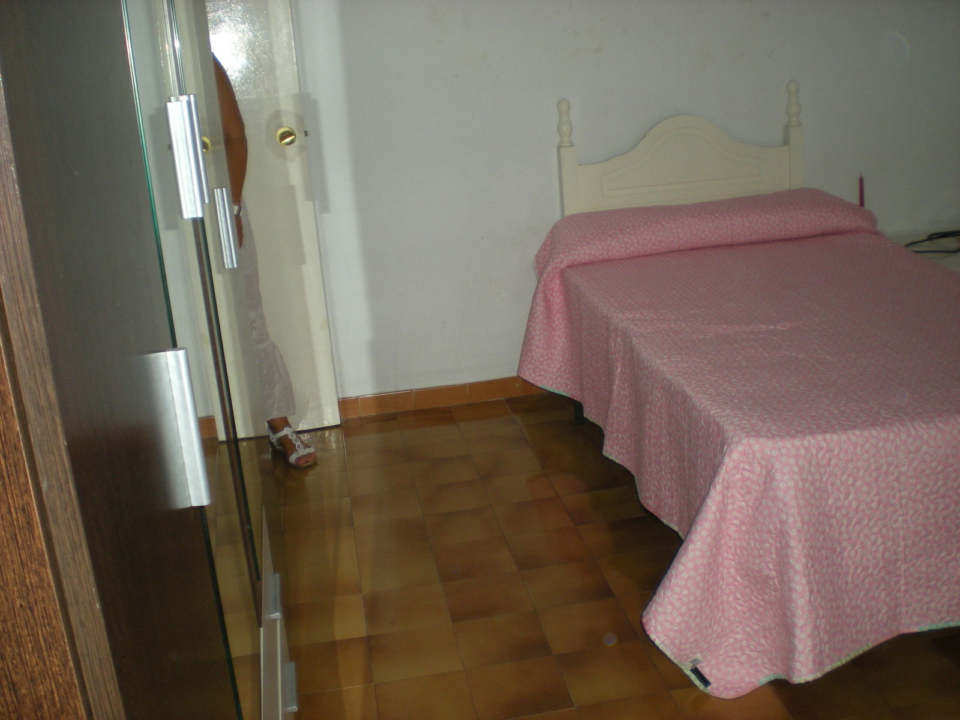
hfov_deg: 49.0
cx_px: 480
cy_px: 360
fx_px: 1054
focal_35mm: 38
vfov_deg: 37.7
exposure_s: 1/60
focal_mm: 6.3
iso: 125
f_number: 3.1
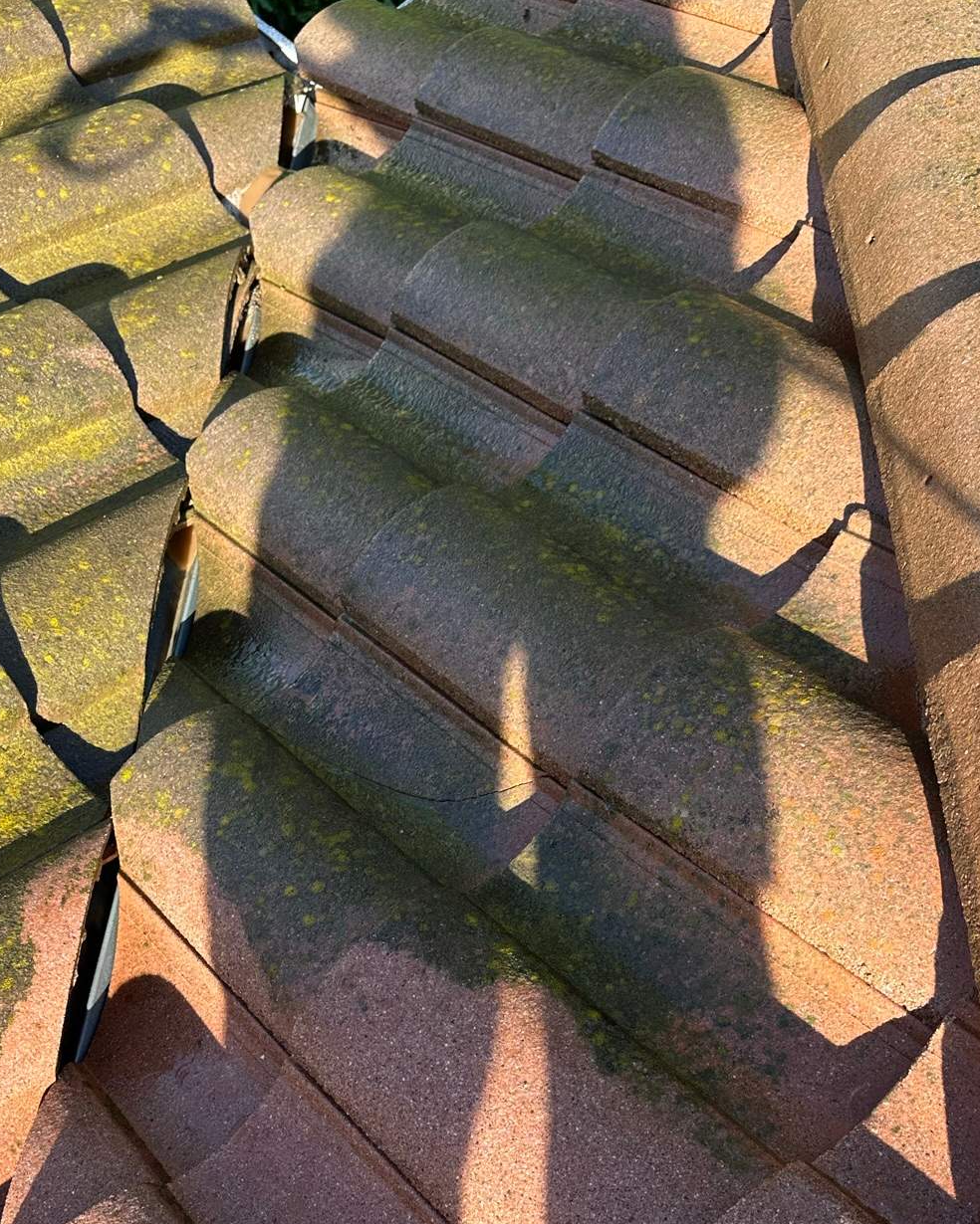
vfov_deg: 45.8
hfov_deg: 38.2
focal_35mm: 39
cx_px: 462
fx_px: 1414
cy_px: 858
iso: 80
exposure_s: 1/935
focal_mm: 6.86
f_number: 1.78
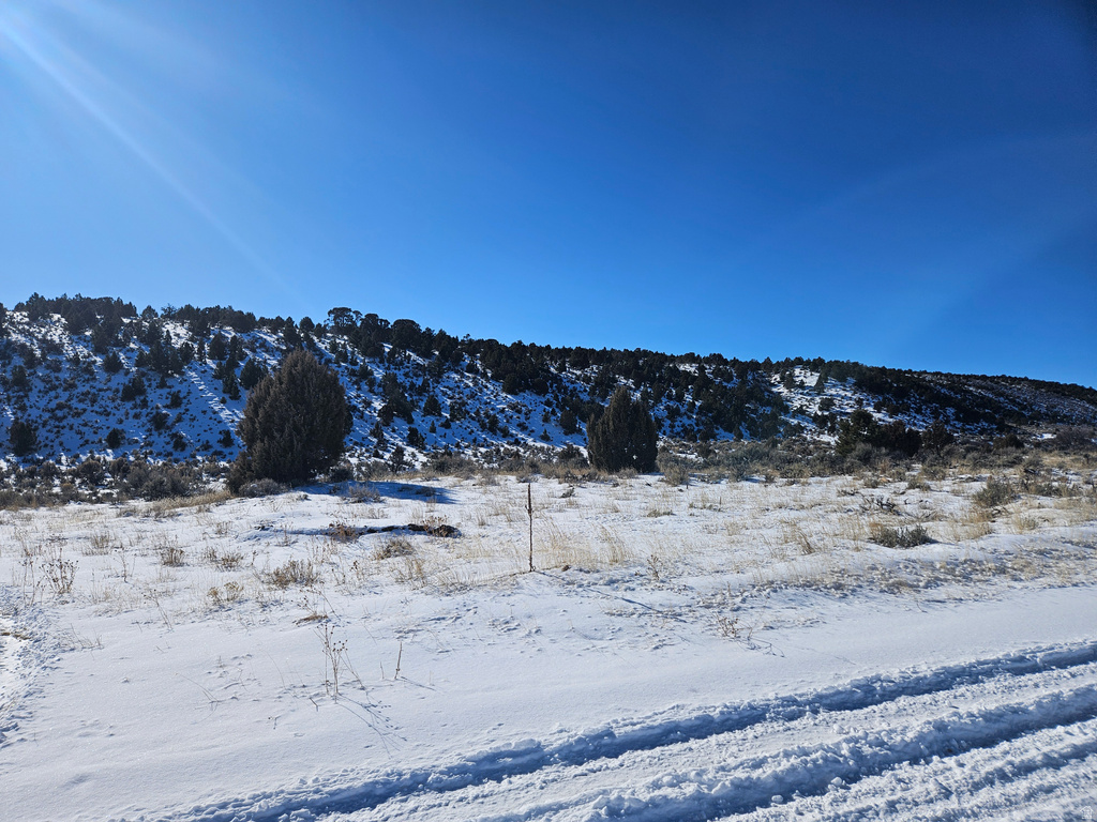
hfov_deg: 73.9
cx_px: 548
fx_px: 729
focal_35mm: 23
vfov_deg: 58.9
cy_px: 411
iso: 25
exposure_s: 1/5200
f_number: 1.8
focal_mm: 5.4
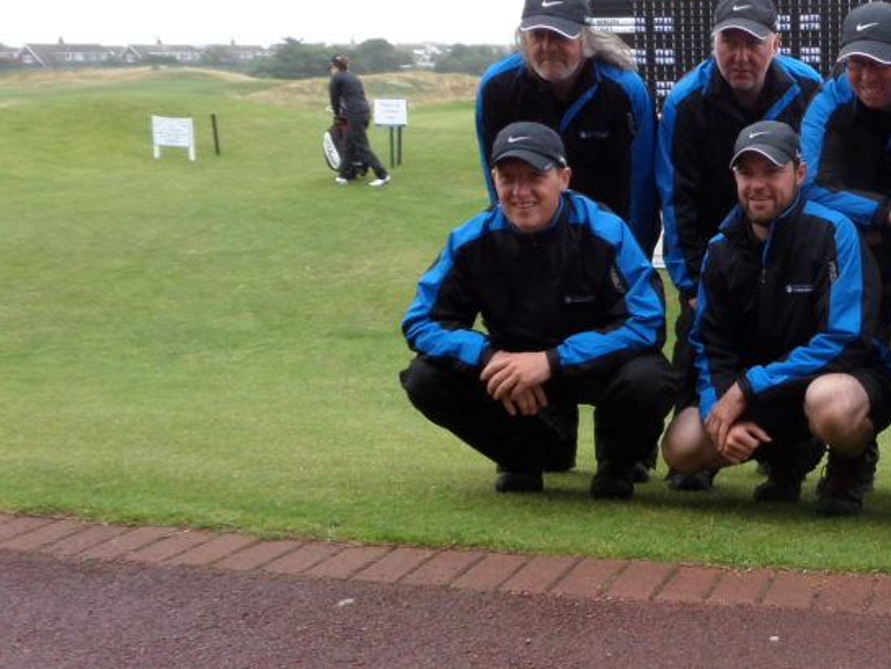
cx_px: 834
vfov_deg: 32.0
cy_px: 241
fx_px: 1159
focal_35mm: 45
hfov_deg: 38.6
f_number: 3.2
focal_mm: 4
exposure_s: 1/90
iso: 80
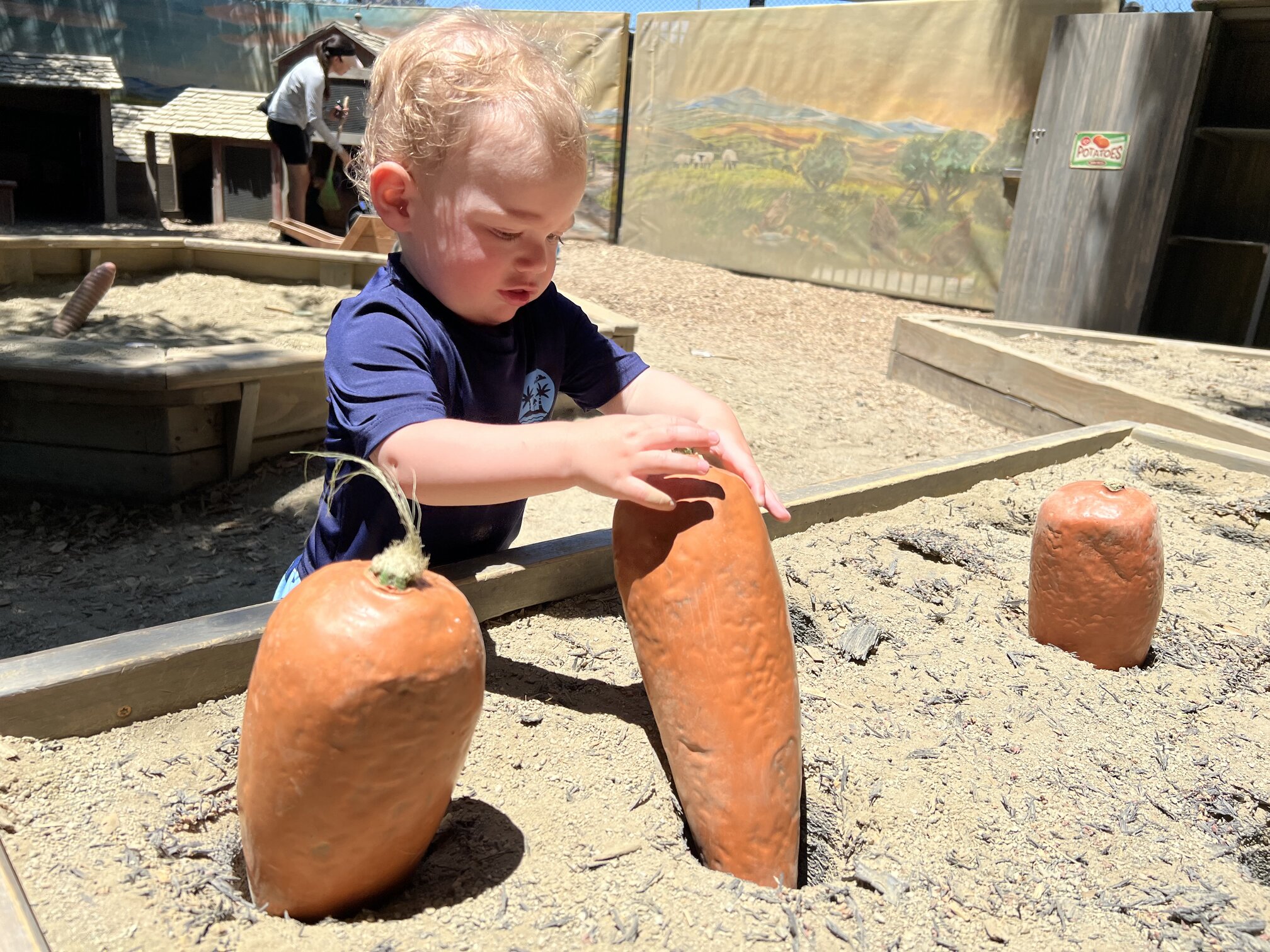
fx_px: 954
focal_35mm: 26
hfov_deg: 67.3
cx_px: 635
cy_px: 476
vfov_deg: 53.1
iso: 50
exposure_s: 1/3460
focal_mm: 5.7
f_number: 1.5
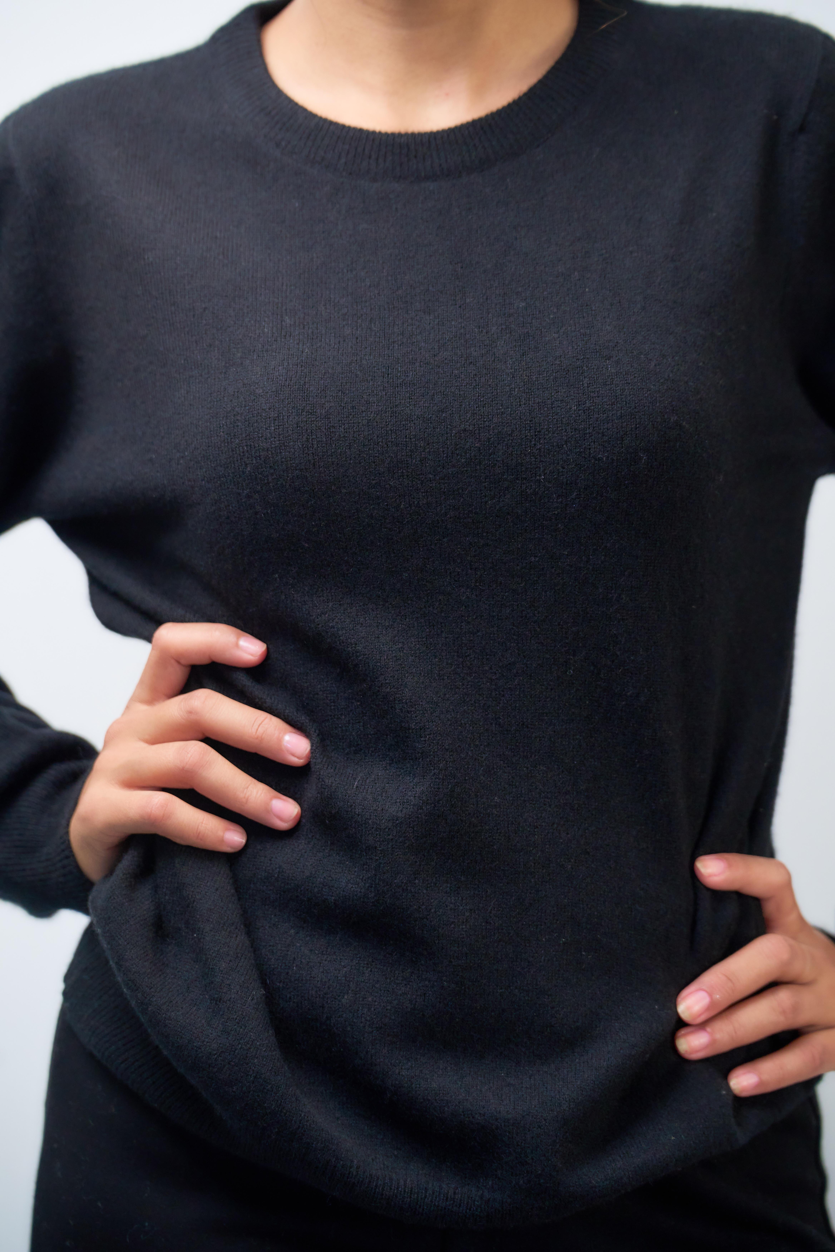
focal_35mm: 140
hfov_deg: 9.8
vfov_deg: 14.7
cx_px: 418
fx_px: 4870
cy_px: 626
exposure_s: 1/250
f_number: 3.5
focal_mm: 140
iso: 500
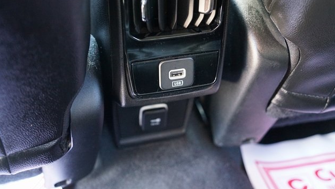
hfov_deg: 44.6
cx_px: 170
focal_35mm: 46
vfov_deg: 25.9
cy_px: 78
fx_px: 409
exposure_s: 1/40
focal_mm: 43
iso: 6400
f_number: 3.5
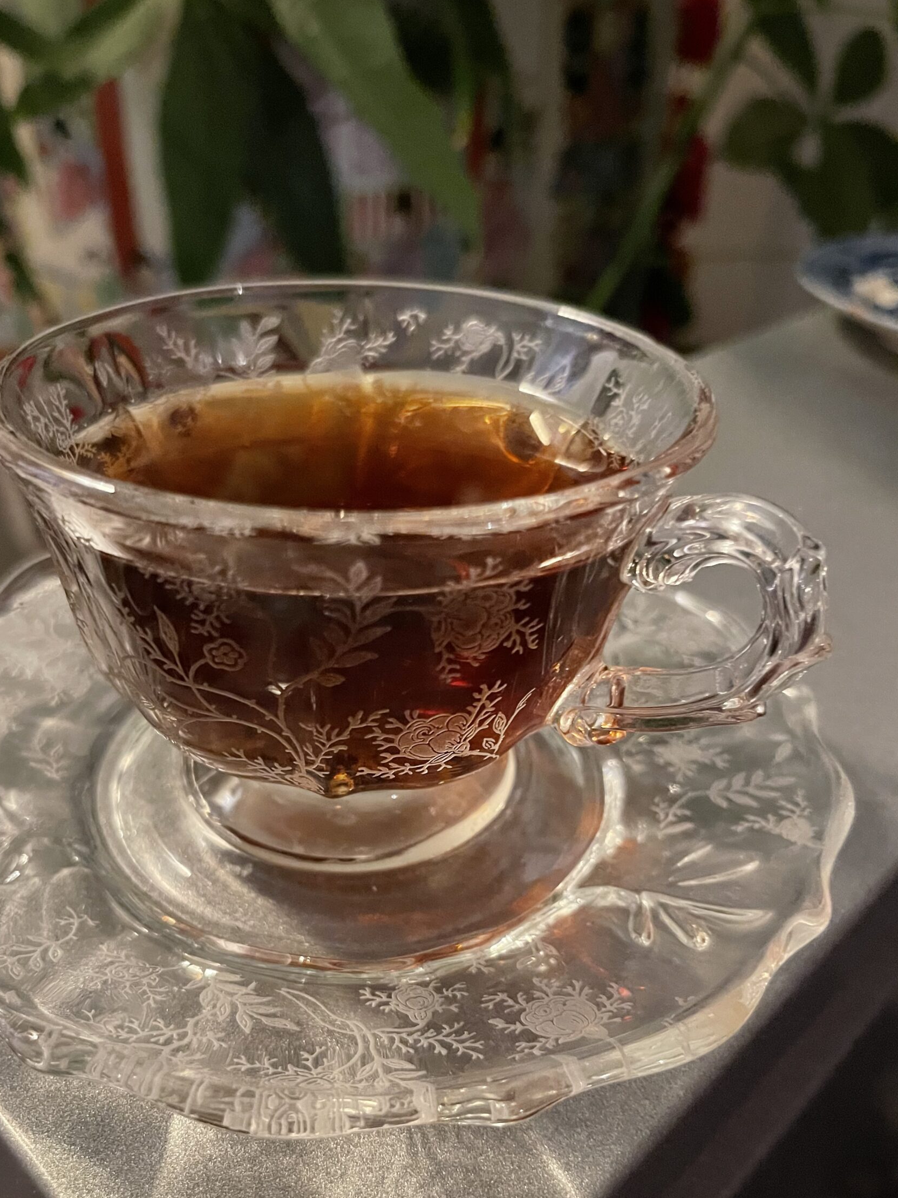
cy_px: 674
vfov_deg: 59.8
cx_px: 385
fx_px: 1038
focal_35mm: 30
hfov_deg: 46.7
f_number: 1.6
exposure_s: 1/30
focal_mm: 5.1
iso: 800
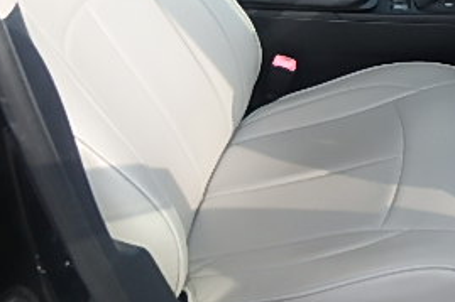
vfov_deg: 24.9
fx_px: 657
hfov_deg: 36.6
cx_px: 379
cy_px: 8
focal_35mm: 52
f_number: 3.5
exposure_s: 1/200
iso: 125
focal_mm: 3.7
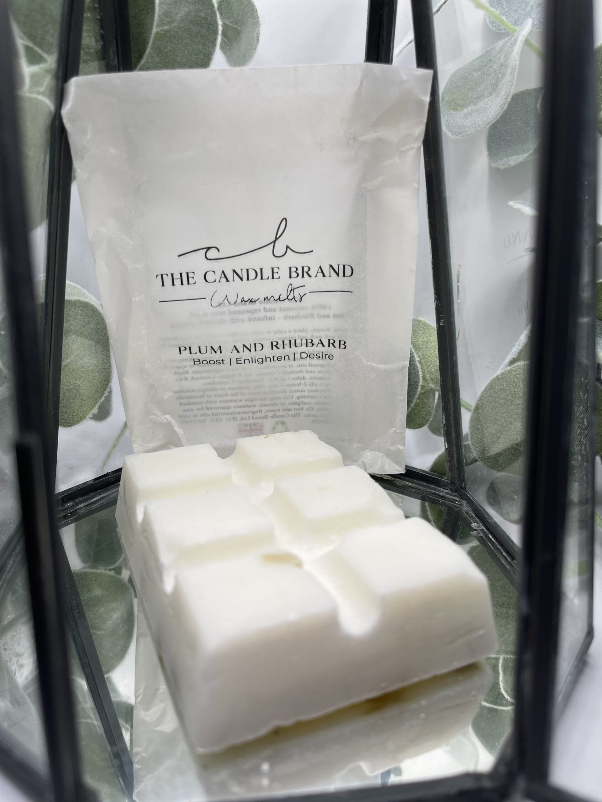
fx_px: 603
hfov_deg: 53.1
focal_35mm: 26
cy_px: 401
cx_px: 301
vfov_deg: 67.3
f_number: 1.6
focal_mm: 5.1
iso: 32
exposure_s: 1/263
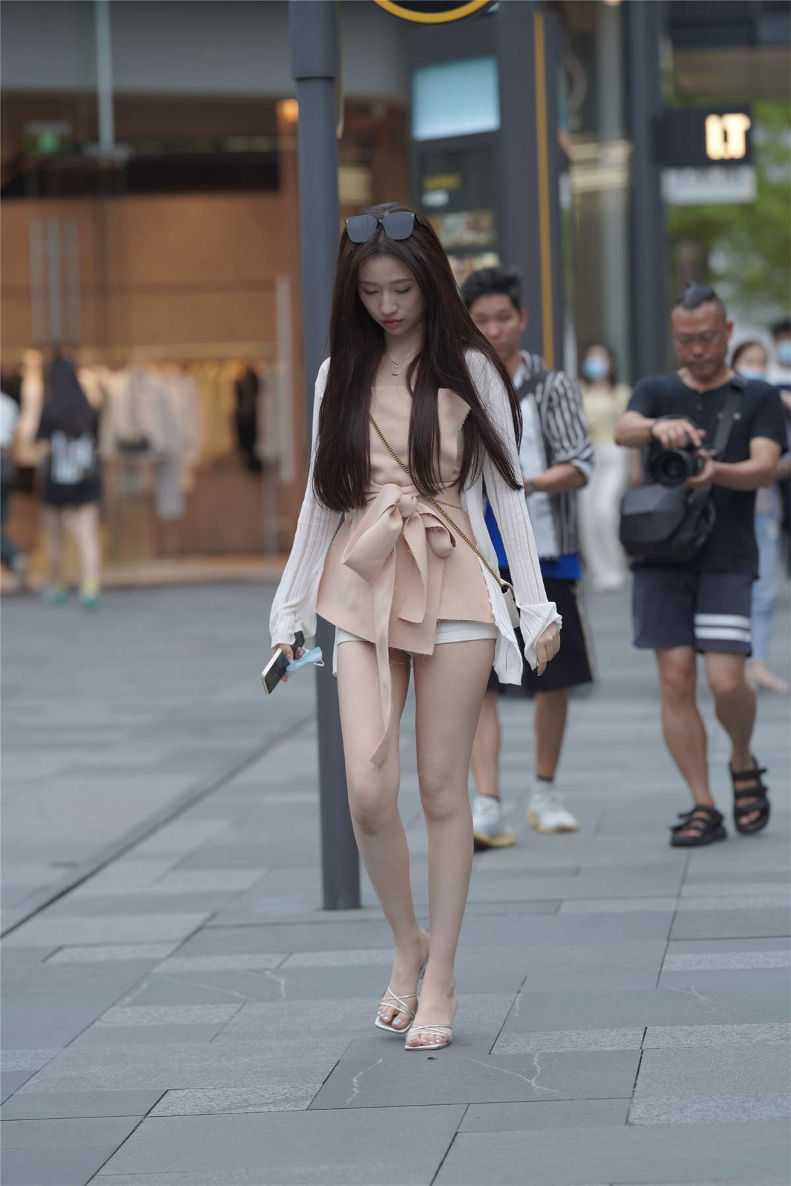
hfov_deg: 10.2
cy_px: 593
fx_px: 4449
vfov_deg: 15.2
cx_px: 396
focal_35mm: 135
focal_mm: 135
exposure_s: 1/500
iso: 500
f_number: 3.2
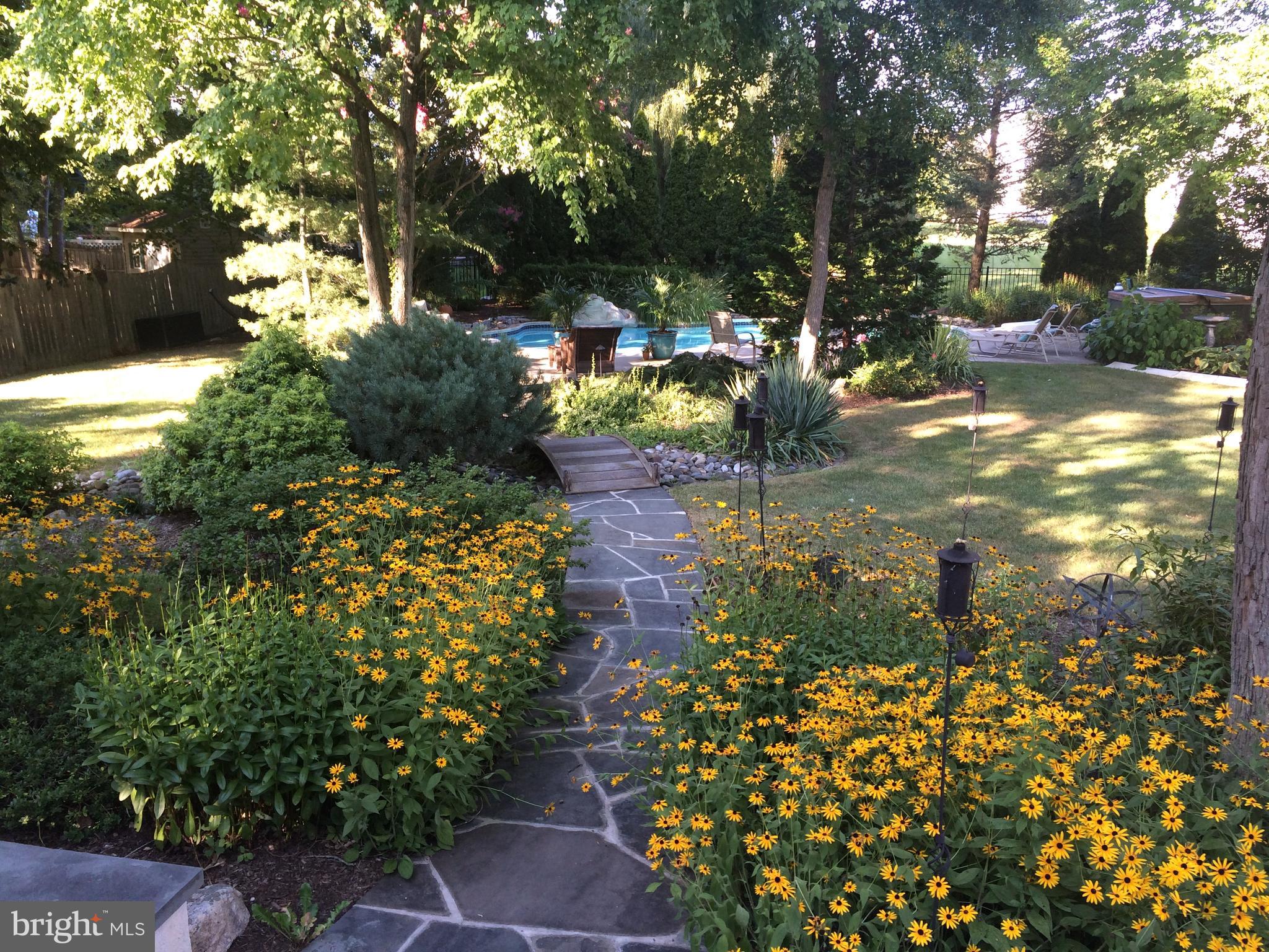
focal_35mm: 29
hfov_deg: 61.7
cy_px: 476
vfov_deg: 48.2
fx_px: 1063
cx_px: 634
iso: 50
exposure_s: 1/120
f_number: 2.2
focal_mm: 4.15
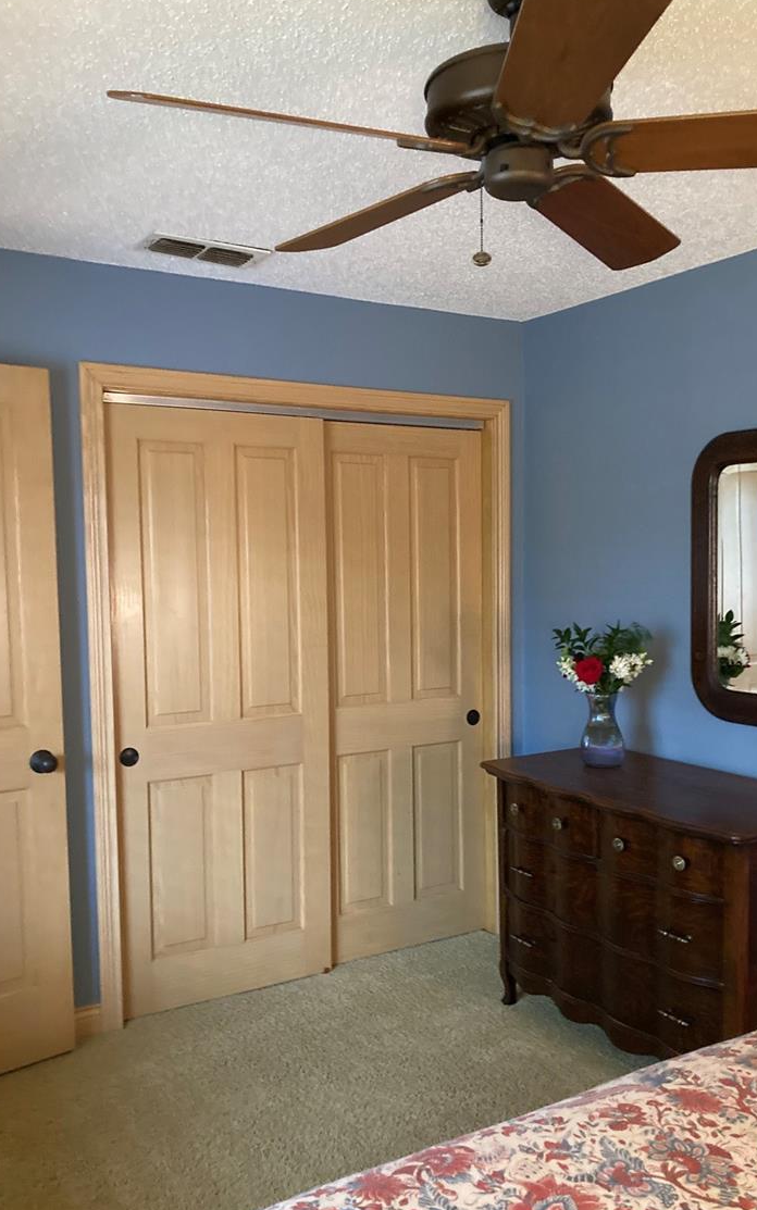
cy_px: 638
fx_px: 1056
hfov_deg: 39.3
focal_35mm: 32
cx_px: 442
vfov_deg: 59.6
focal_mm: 3.99
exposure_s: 1/30
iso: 640
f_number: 1.8
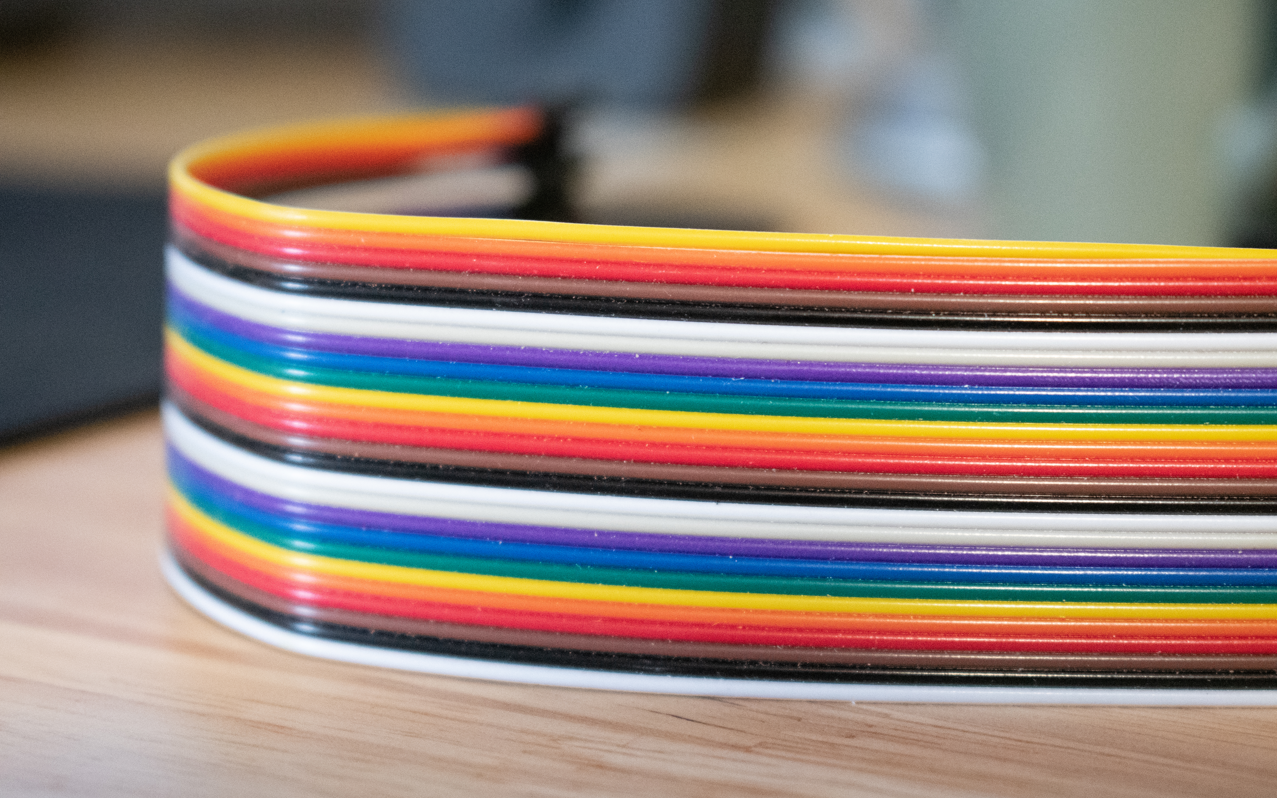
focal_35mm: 84
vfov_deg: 15.5
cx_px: 638
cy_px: 381
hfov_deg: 24.6
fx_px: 2923
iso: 8000
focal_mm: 55
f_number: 5.6
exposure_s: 1/60
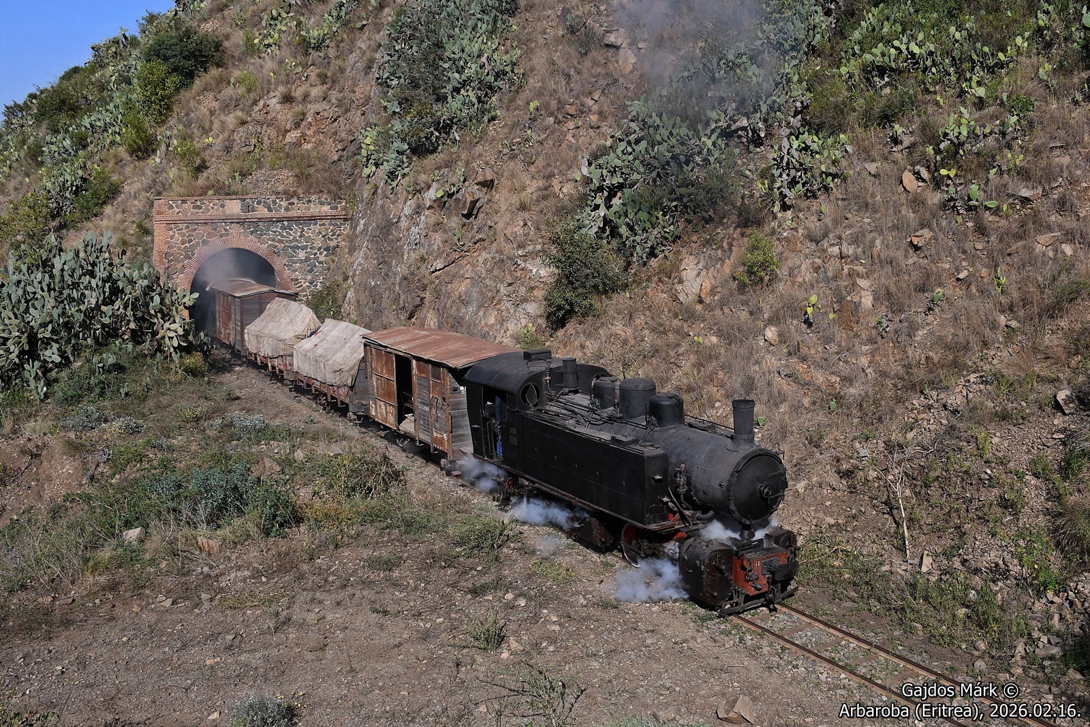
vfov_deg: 40.0
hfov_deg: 57.2
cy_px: 364
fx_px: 999
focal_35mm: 33
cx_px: 545
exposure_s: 1/800
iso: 200
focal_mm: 22
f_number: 8
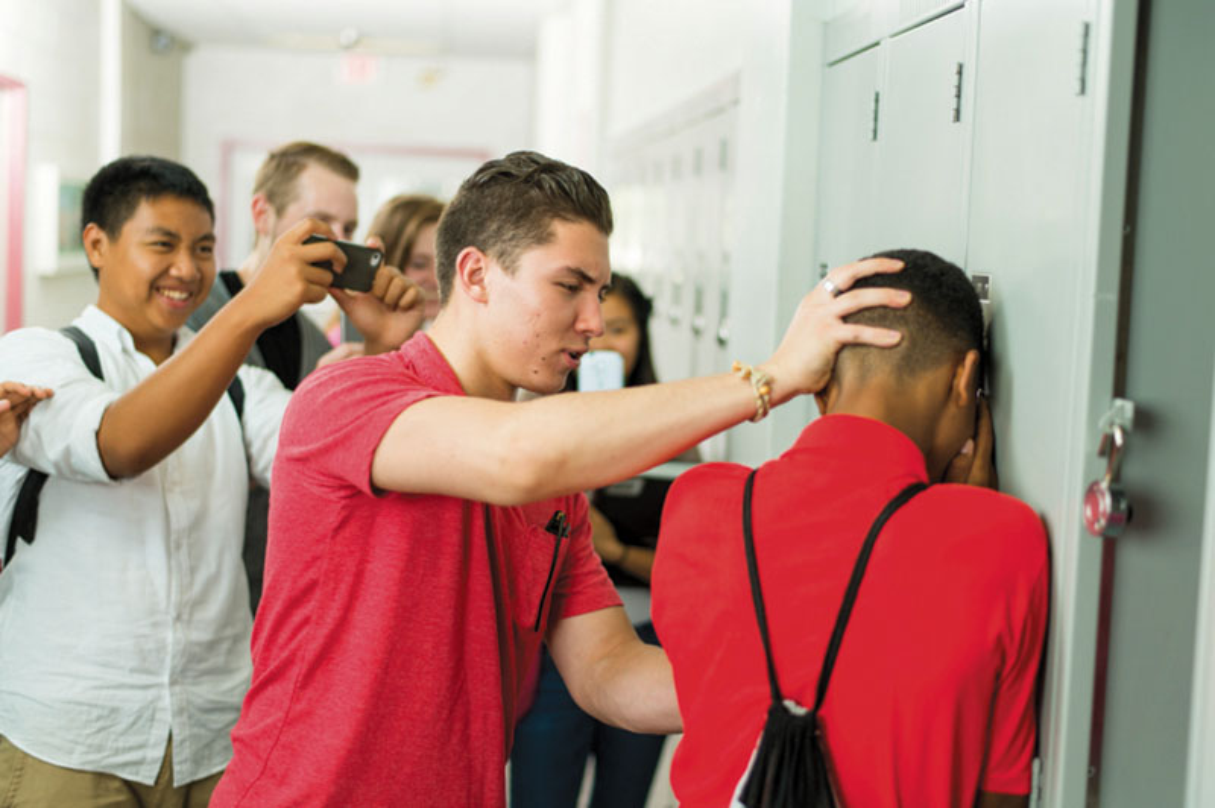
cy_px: 404
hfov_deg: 39.6
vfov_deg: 26.9
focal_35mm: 50
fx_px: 1686
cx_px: 608
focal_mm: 50
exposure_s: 1/100
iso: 100
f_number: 2
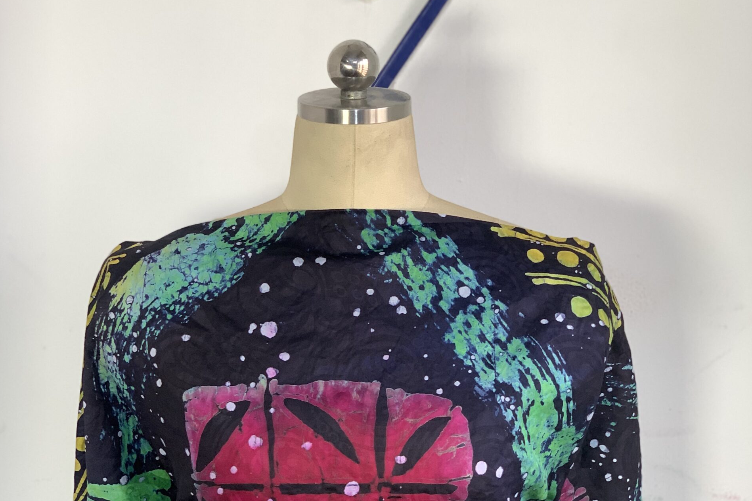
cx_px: 377
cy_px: 204
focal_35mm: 73
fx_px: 1525
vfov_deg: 18.6
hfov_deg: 27.7
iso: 80
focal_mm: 6
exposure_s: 1/102
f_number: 2.4
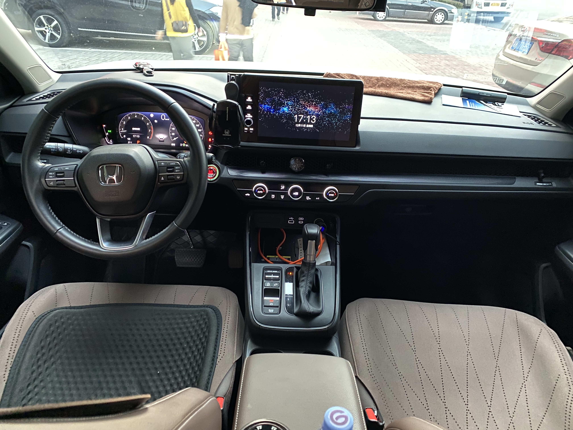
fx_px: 430
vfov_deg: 53.1
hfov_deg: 67.3
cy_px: 215
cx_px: 286
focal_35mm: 26
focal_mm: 4.25
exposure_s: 1/25
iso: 1000
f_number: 1.8
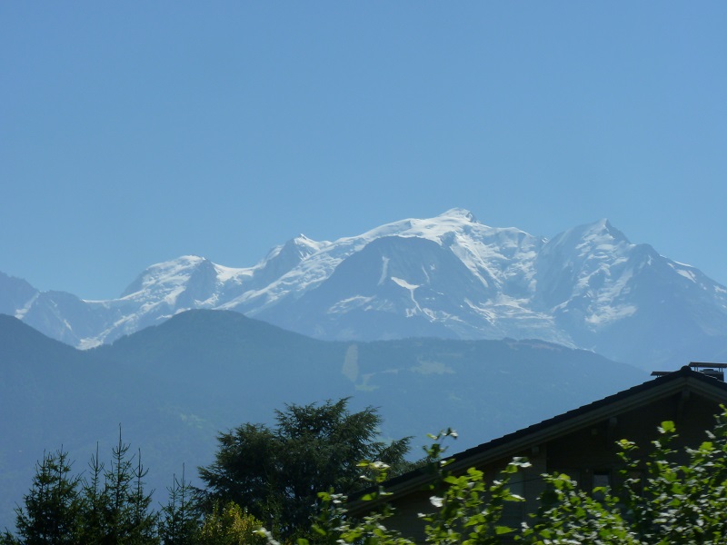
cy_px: 272
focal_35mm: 87
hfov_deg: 22.5
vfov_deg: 17.0
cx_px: 364
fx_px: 1827
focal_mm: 15.5
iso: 125
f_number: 7.1
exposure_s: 1/400
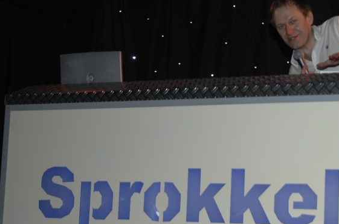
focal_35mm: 87
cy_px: 92
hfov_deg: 22.5
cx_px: 341
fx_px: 818
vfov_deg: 15.6
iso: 250
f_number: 5.6
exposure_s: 1/60
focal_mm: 24
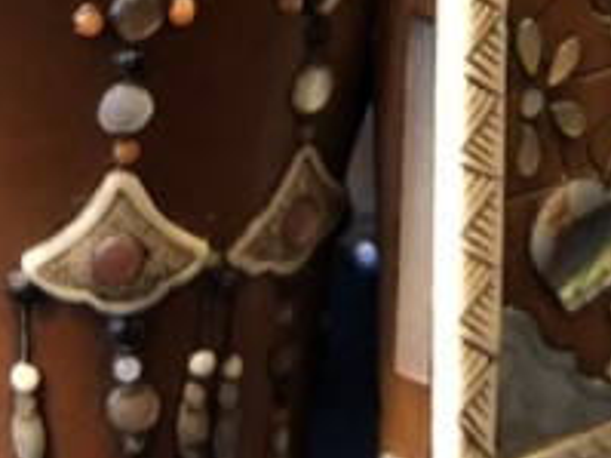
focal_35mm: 144
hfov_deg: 13.7
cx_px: 169
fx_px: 2540
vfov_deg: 9.7
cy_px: -427
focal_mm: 3.99
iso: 100
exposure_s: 1/7
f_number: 1.8
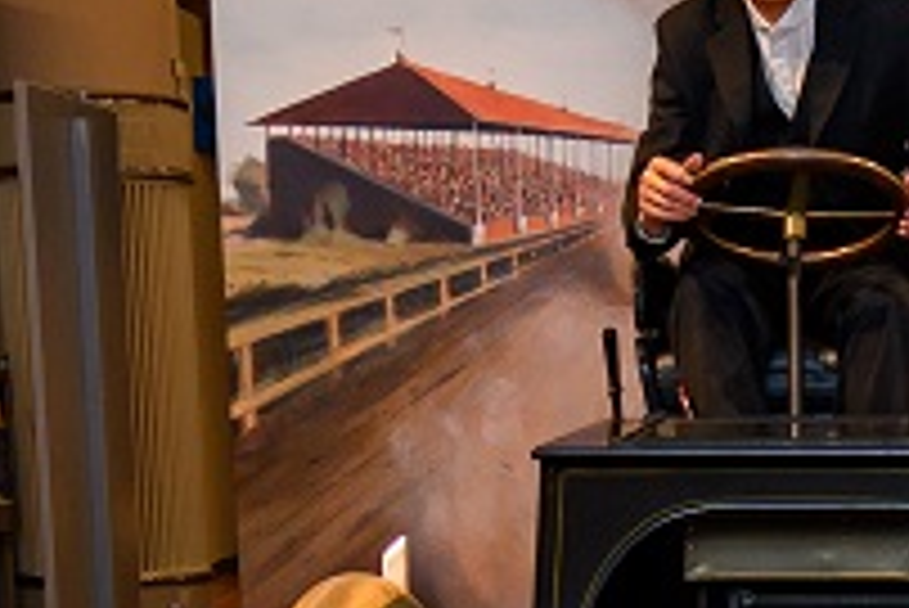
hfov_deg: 20.2
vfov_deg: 13.2
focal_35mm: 98
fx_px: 2475
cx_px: 878
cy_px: 912
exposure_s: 1/60
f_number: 4
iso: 400
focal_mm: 11
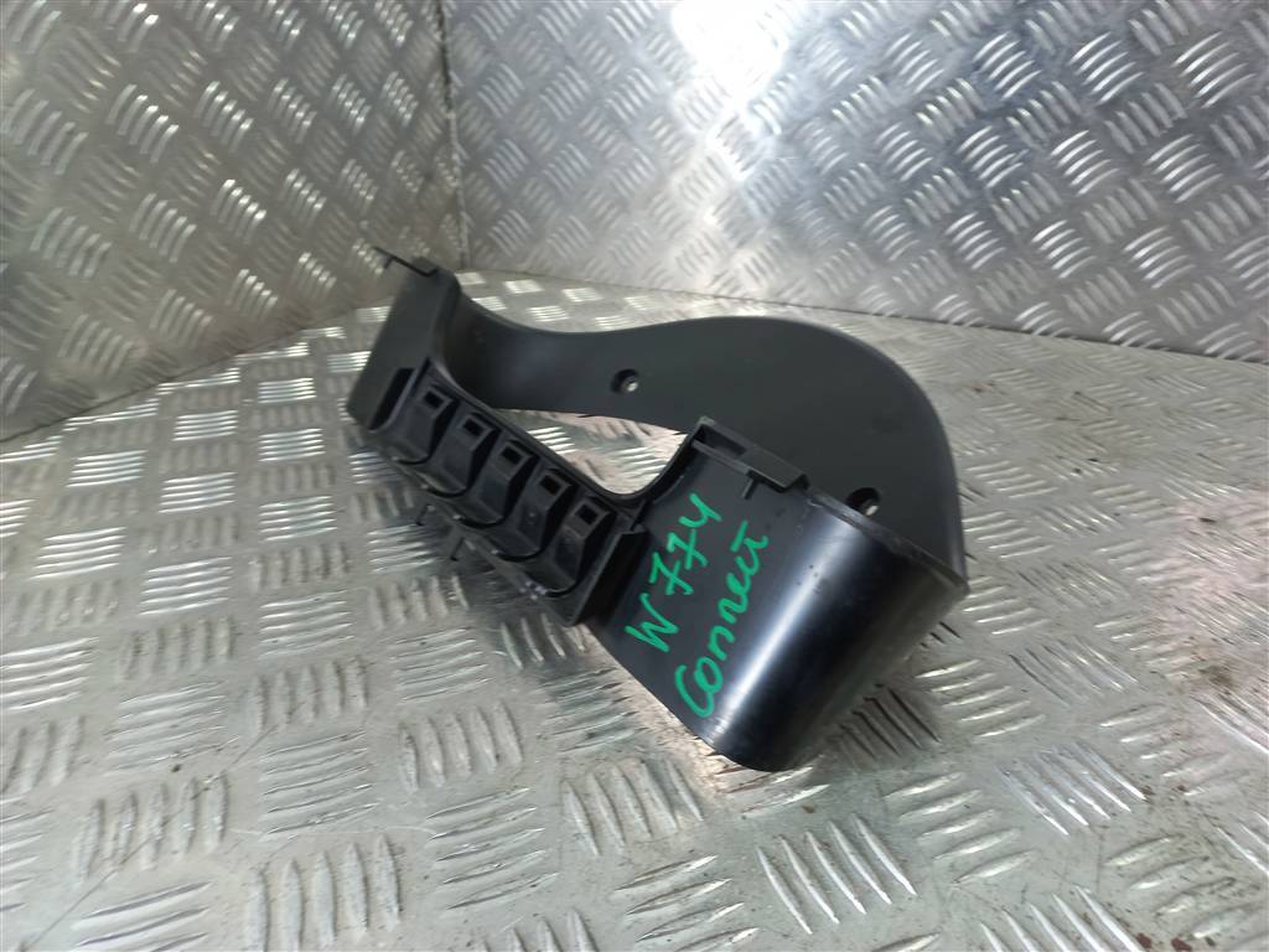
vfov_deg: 54.9
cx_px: 634
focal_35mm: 25
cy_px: 476
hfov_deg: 69.4
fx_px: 916
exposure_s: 1/50
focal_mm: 4.6
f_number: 1.8
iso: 64
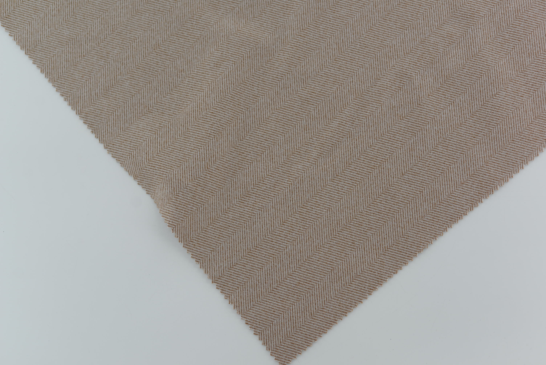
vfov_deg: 27.0
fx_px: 759
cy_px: 182
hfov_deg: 39.6
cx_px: 273
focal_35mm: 50
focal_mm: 50
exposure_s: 1/250
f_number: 3.5
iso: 100
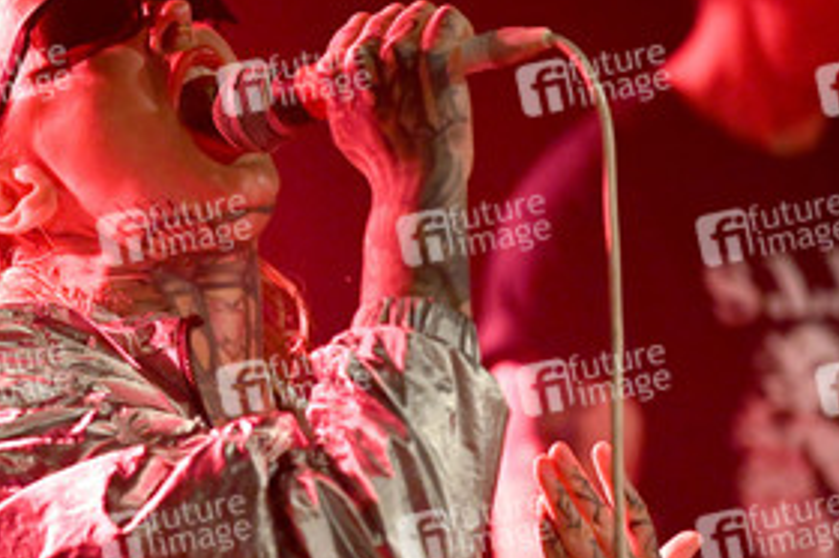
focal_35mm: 169
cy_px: 306
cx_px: 214
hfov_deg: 12.1
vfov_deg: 8.1
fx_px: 3934
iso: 6400
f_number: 2.8
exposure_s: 1/400
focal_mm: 105
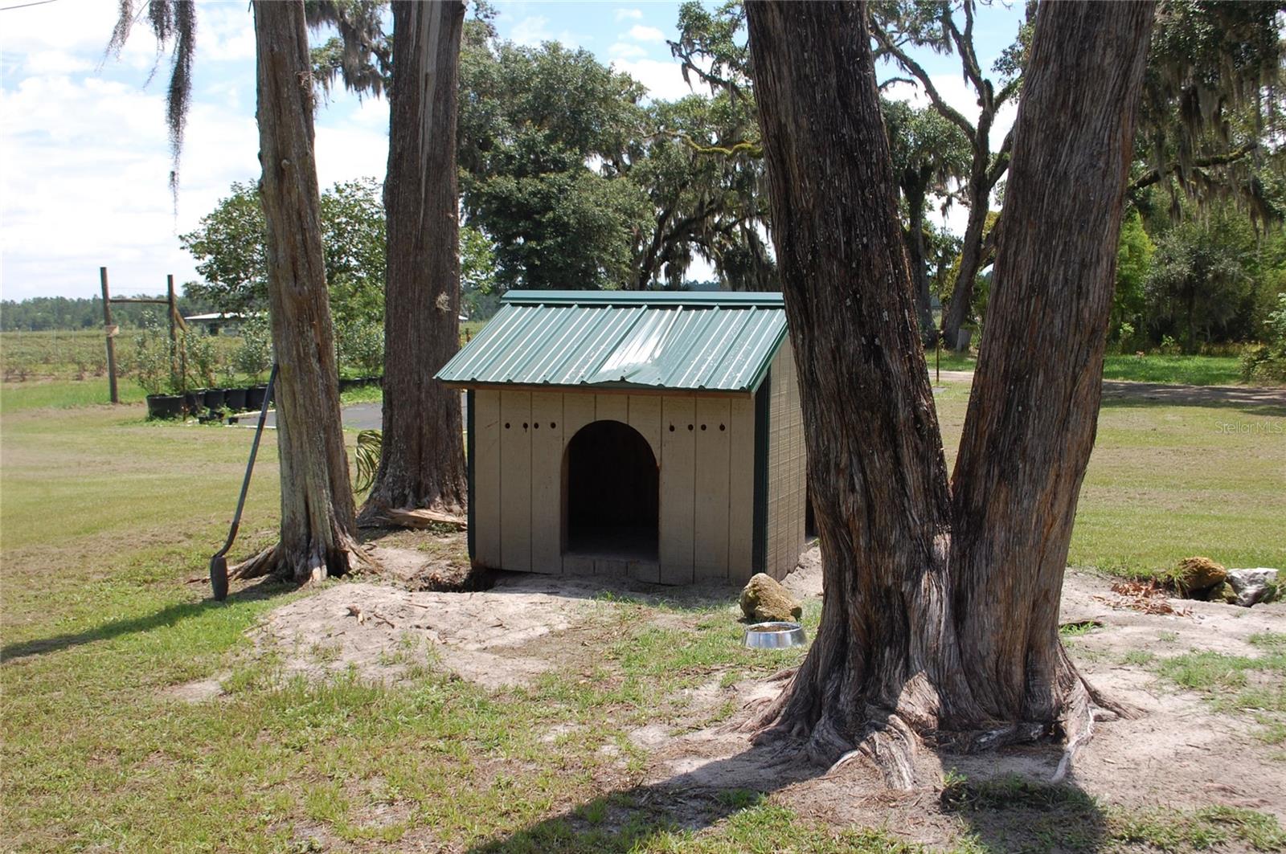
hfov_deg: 49.6
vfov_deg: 34.1
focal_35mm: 39
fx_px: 1392
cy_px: 427
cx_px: 643
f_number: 8
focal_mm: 26
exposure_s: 1/250
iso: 200
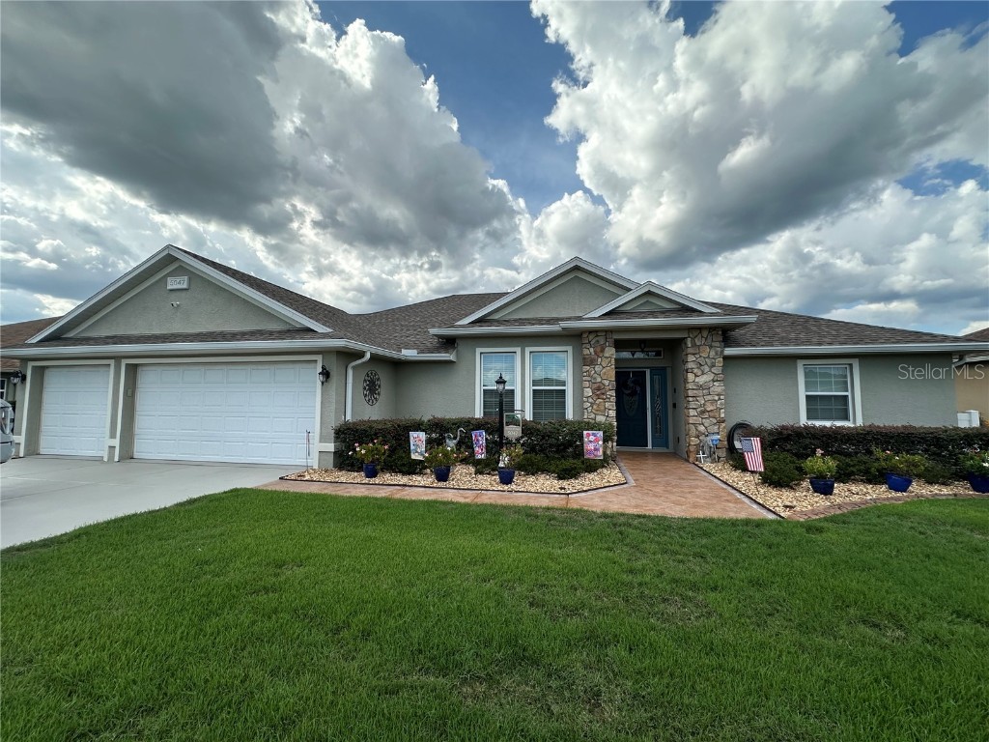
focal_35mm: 14
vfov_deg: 85.7
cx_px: 494
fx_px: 400
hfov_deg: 102.1
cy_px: 371
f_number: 2.2
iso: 40
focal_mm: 2.22
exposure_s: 1/1667
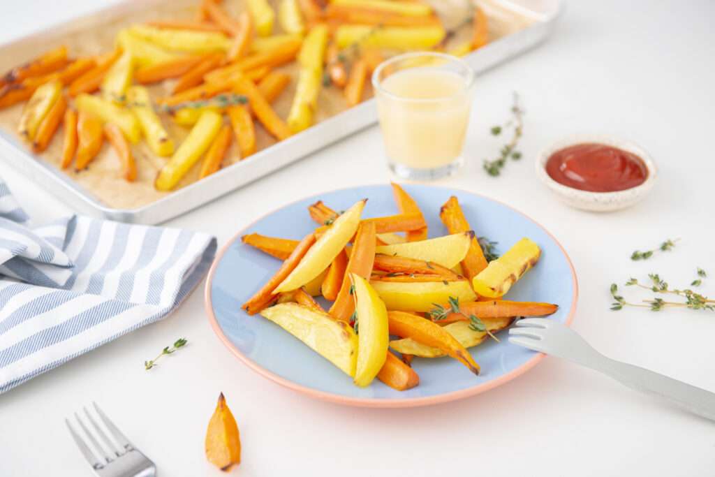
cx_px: 358
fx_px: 1390
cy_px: 238
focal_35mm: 70
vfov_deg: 19.5
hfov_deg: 28.8
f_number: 4.5
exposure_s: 1/125
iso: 400
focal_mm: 70
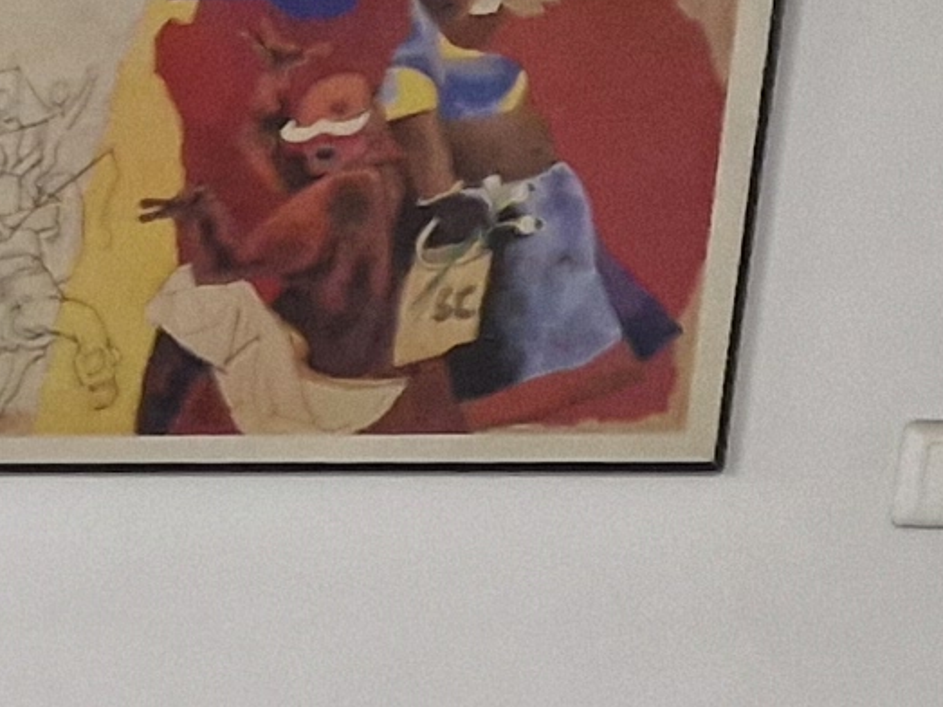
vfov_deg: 7.9
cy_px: 1654
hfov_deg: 8.6
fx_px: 4793
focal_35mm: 176
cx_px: -2221
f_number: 1.8
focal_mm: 5.54
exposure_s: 1/100
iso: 640
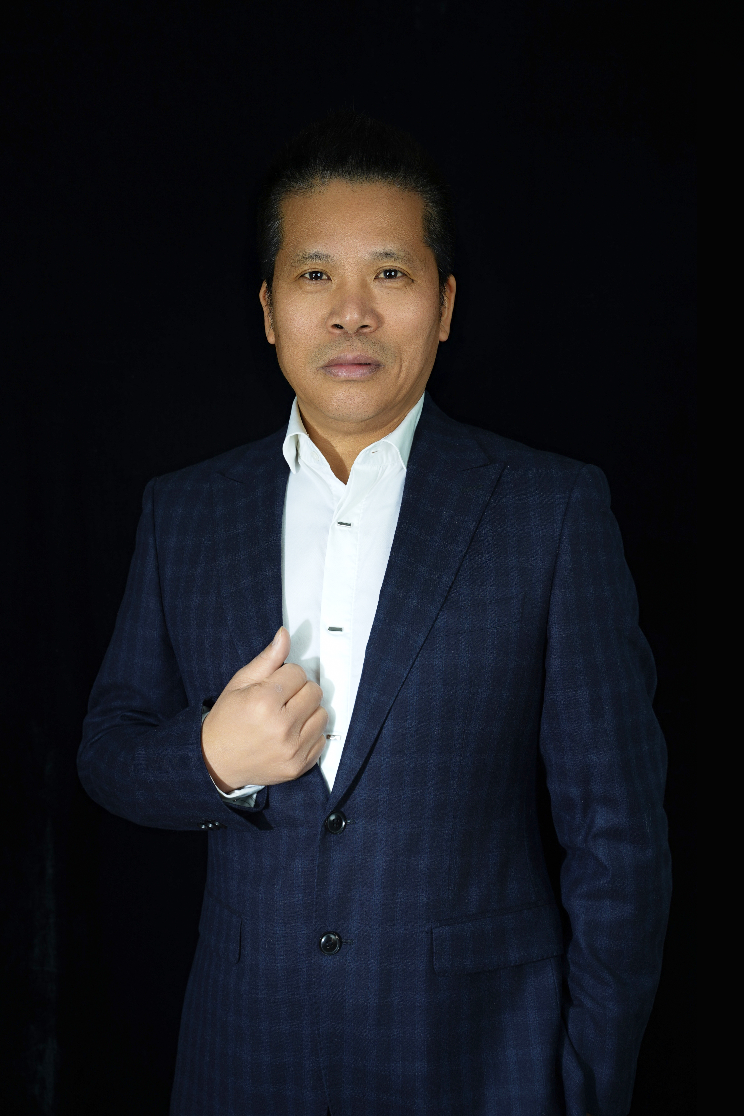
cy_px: 558
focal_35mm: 48
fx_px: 1488
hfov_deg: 28.1
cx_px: 372
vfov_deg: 41.1
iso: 50
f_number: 5.6
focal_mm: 48
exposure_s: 1/30
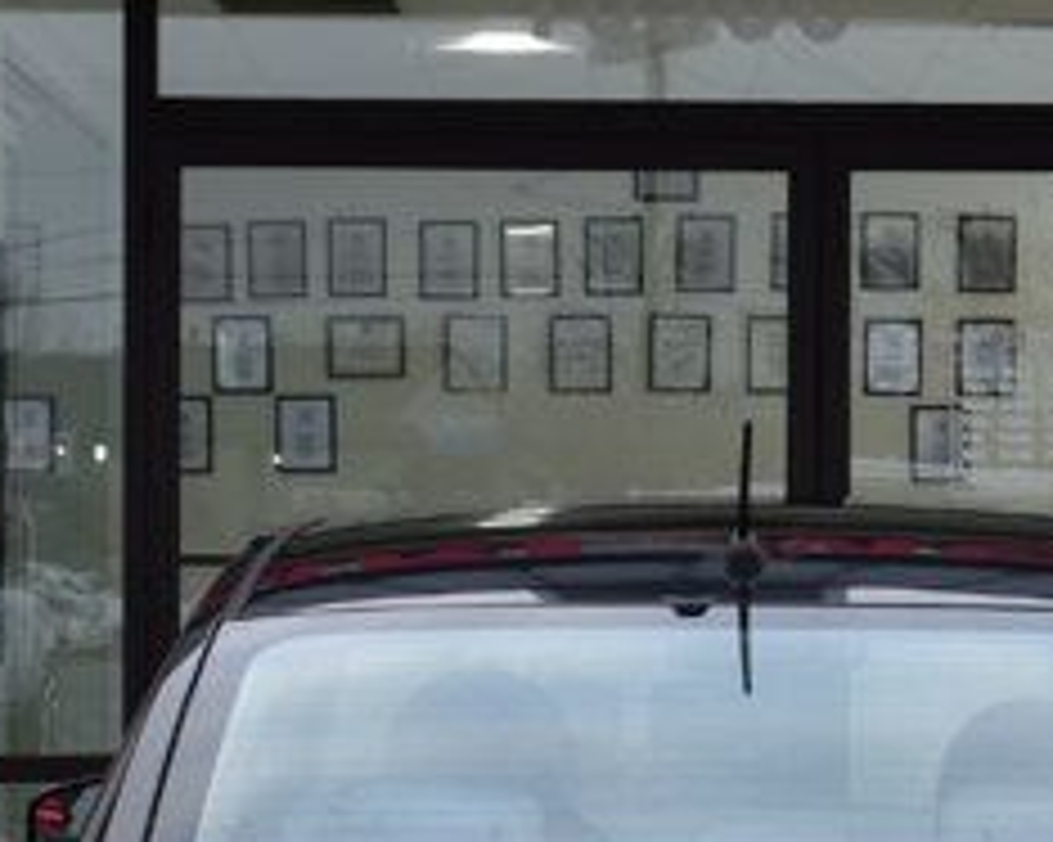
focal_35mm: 166
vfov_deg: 9.3
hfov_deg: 11.6
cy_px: 621
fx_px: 5173
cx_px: 940
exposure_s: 1/60
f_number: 8
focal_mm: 27
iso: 400
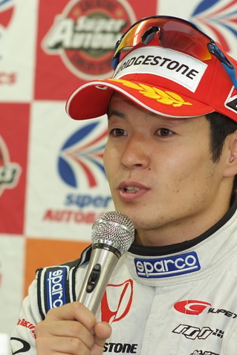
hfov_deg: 5.8
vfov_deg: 8.6
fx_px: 2348
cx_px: 132
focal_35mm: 238
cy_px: 178
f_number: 4
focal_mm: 105
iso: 800
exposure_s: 1/90
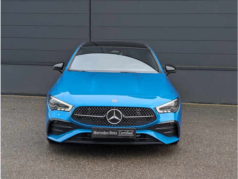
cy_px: 90
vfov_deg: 29.7
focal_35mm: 49
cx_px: 119
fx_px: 337
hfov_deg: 38.9
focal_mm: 6.9
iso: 70
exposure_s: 1/212
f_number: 1.68
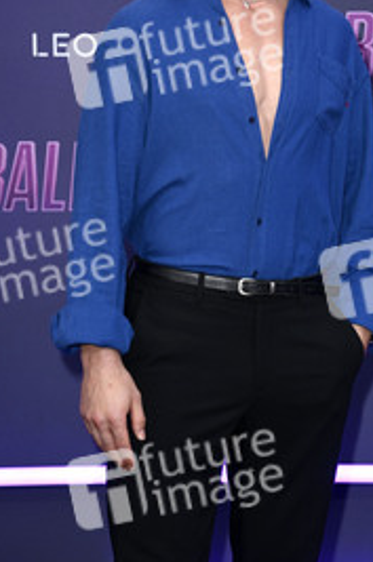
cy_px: 164
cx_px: 236
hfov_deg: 9.1
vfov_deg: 13.7
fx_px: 2340
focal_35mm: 150
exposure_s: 1/250
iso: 400
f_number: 5.6
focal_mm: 100
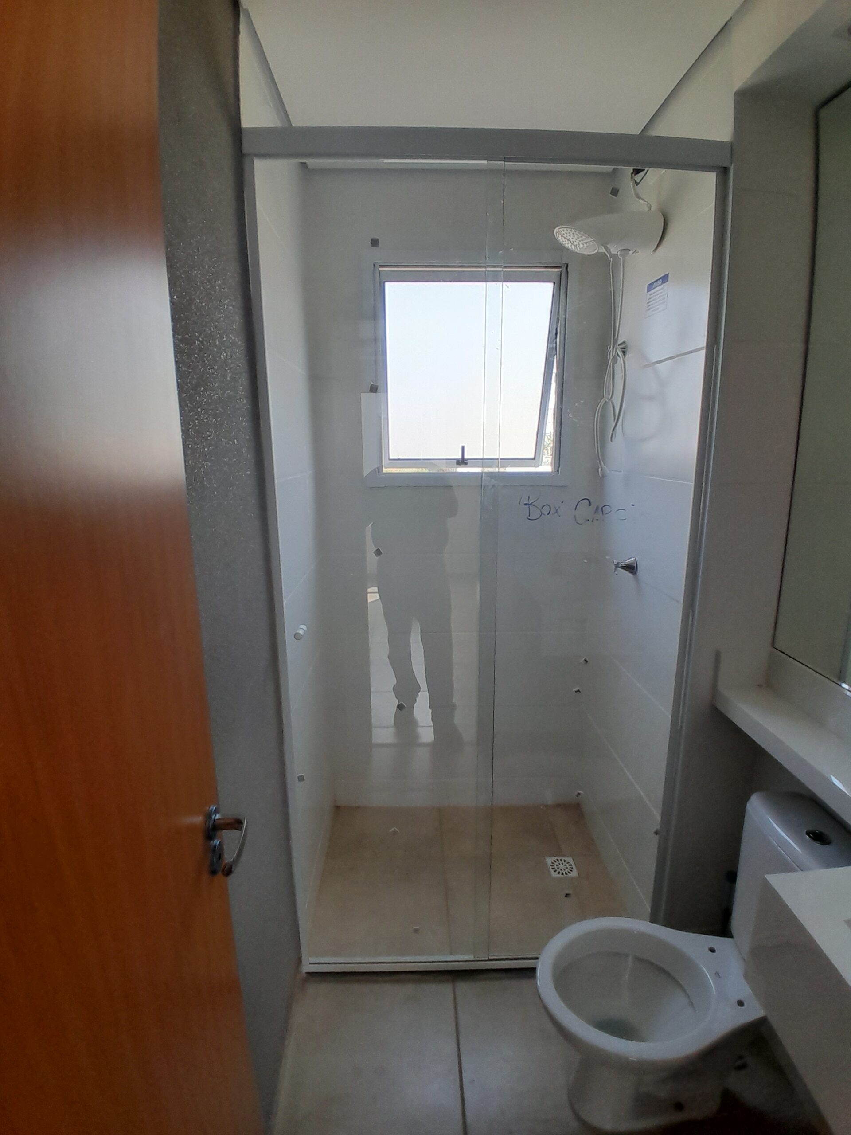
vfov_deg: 91.0
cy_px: 568
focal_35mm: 17
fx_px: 557
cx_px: 426
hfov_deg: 74.7
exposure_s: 1/123
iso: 40
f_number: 2.2
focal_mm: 1.46
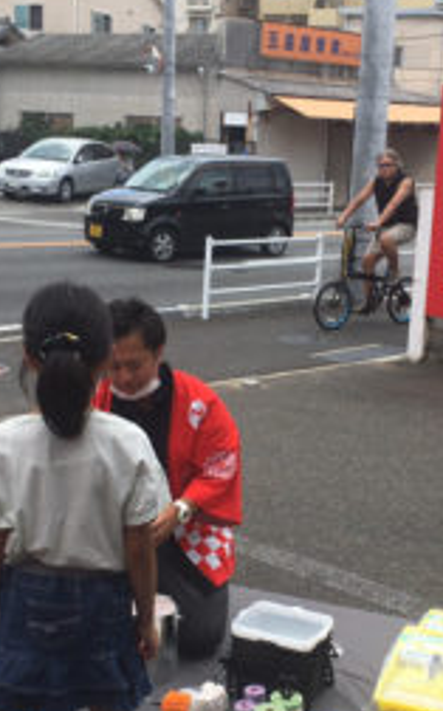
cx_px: 229
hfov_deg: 23.5
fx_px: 1065
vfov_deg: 36.7
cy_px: 437
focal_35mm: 55
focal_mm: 4.15
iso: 25
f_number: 2.2
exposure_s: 1/927
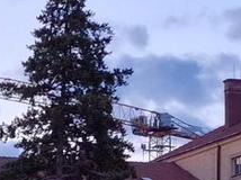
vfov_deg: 8.1
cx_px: -118
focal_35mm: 172
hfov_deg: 11.1
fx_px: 1196
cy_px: 385
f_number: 1.8
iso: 640
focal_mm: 6.4
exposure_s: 1/100
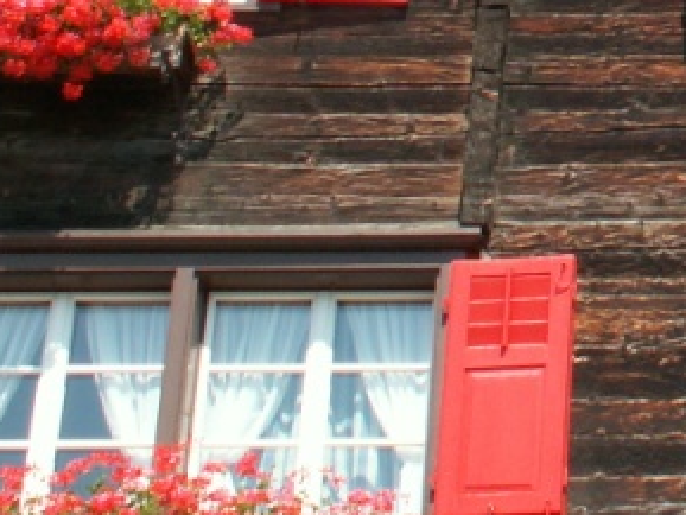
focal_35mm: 138
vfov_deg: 10.4
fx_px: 2736
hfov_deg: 13.4
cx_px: 1042
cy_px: -278
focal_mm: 6.39
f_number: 5.6
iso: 50
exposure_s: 1/125
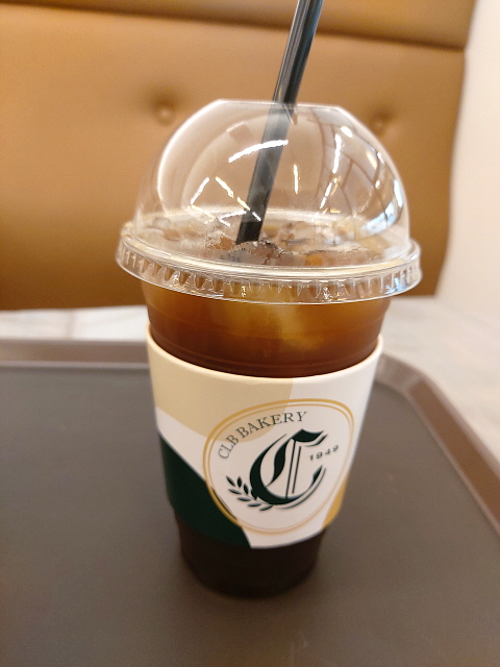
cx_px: 250
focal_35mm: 25
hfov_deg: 54.9
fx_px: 481
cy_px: 334
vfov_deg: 69.4
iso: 160
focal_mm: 4.58
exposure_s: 1/60
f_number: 2
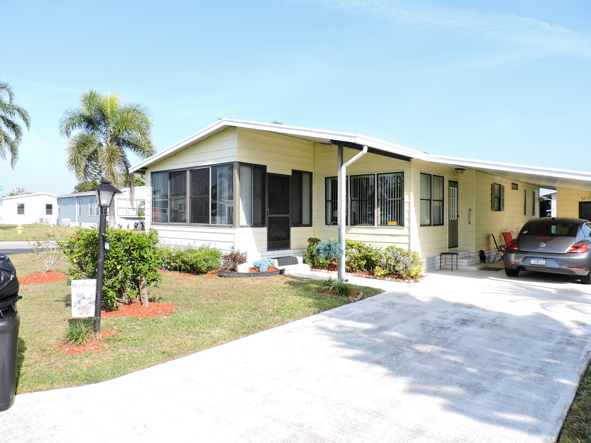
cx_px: 296
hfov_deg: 71.6
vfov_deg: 56.8
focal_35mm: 24
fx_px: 410
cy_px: 222
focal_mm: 4.3
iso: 100
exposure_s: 1/640
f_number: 3
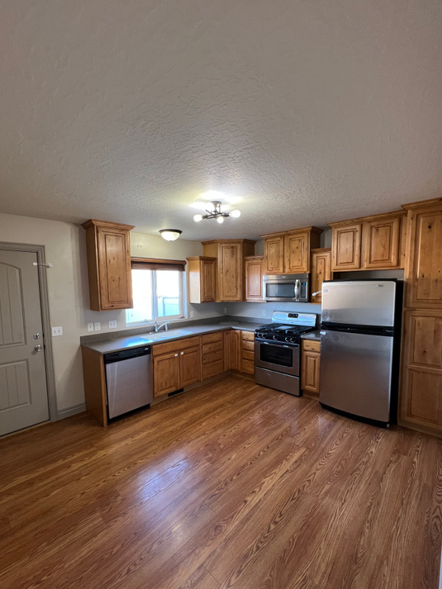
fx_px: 238
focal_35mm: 14
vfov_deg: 102.0
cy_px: 310
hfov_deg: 85.6
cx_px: 209
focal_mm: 1.57
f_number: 1.8
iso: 125
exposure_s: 1/60
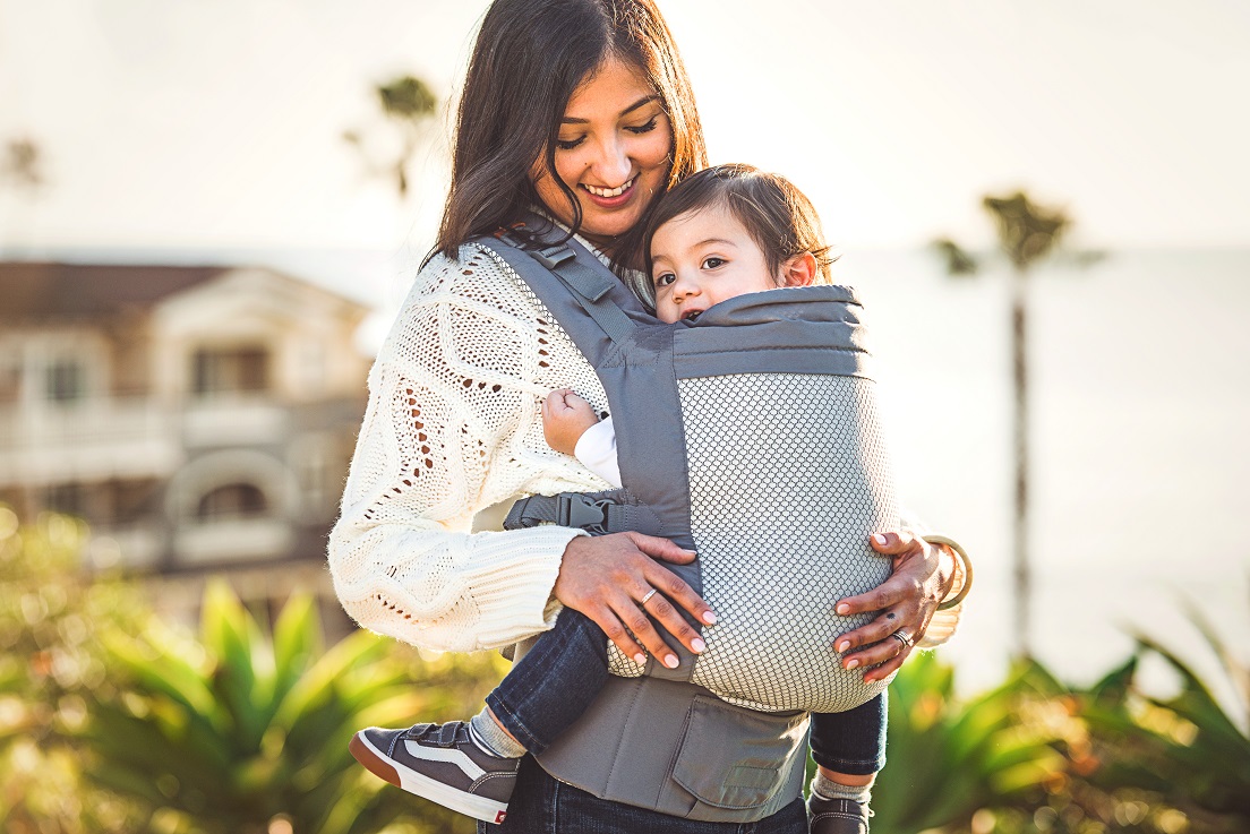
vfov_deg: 11.0
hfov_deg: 16.4
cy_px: 417
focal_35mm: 125
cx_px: 625
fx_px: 4342
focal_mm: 125
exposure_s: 1/800
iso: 200
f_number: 3.5
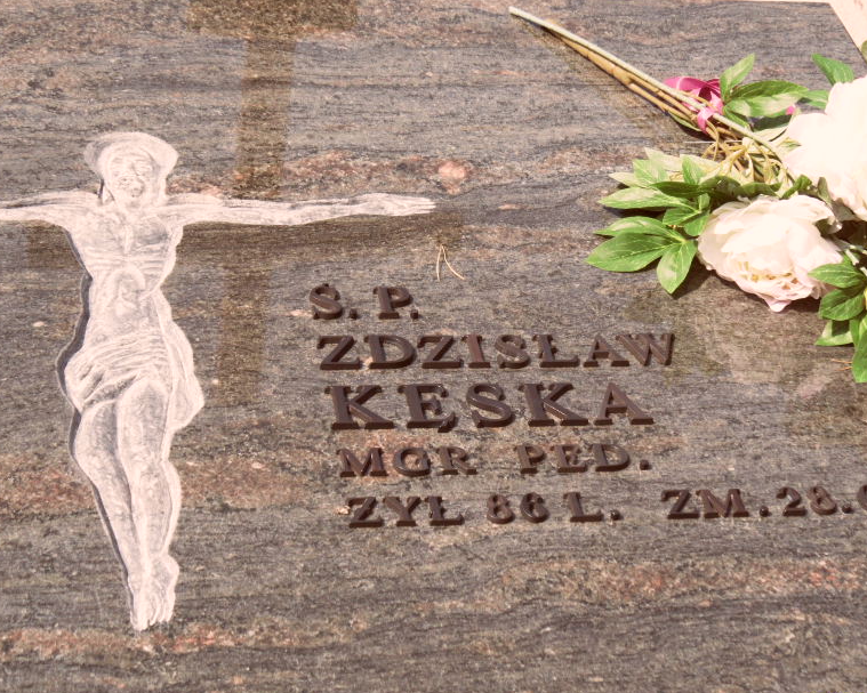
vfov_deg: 19.4
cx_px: 460
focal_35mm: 79
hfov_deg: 24.1
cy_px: 353
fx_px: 2027
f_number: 4
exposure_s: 1/500
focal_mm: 10.3
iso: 80
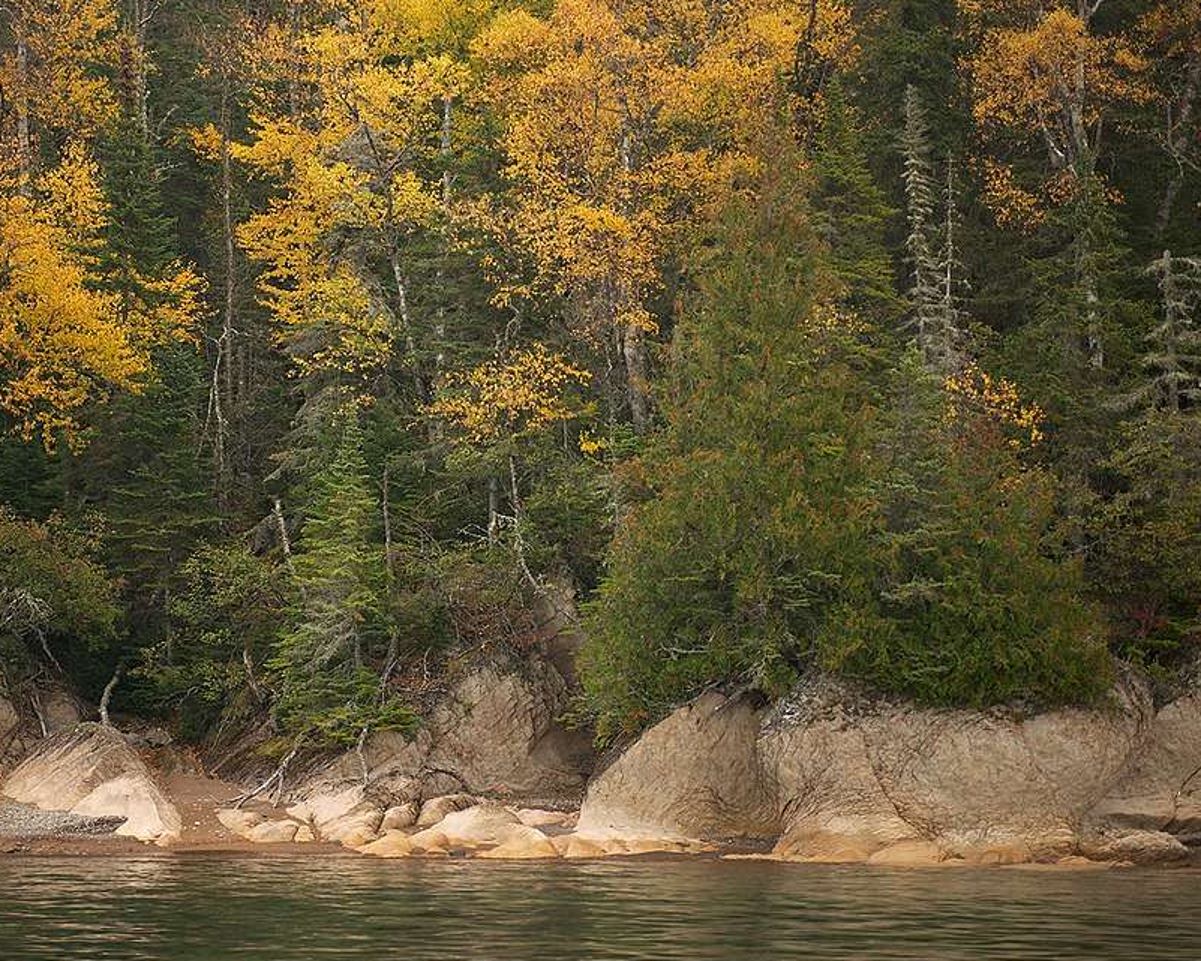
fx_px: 2560
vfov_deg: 21.3
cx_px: 436
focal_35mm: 72
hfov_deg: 26.3
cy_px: 452
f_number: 2.8
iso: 400
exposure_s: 1/400
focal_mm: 60
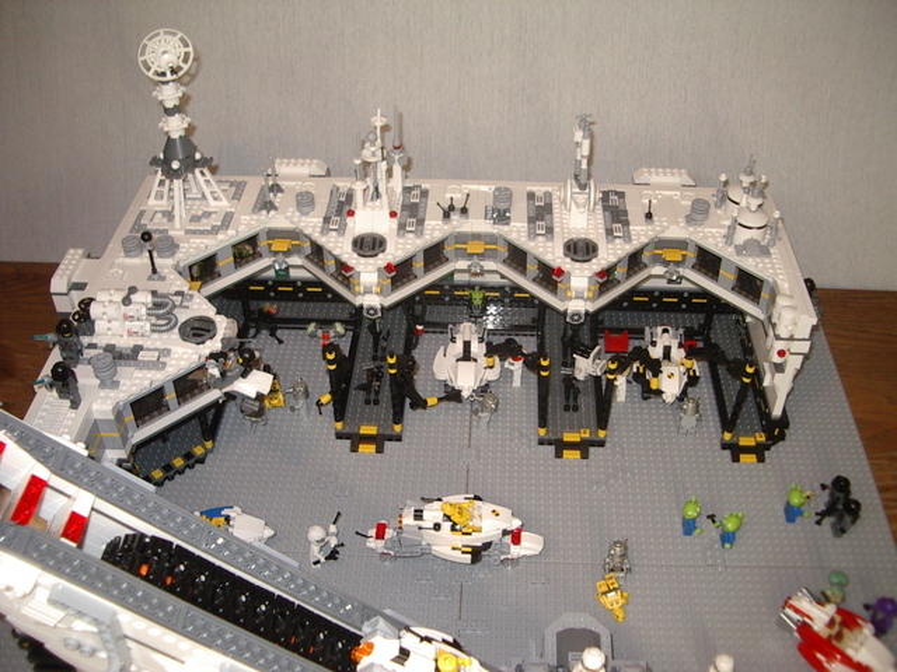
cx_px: 448
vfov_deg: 37.7
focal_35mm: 38
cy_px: 336
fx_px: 985
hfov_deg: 49.0
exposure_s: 1/60
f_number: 2.6
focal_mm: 5.8
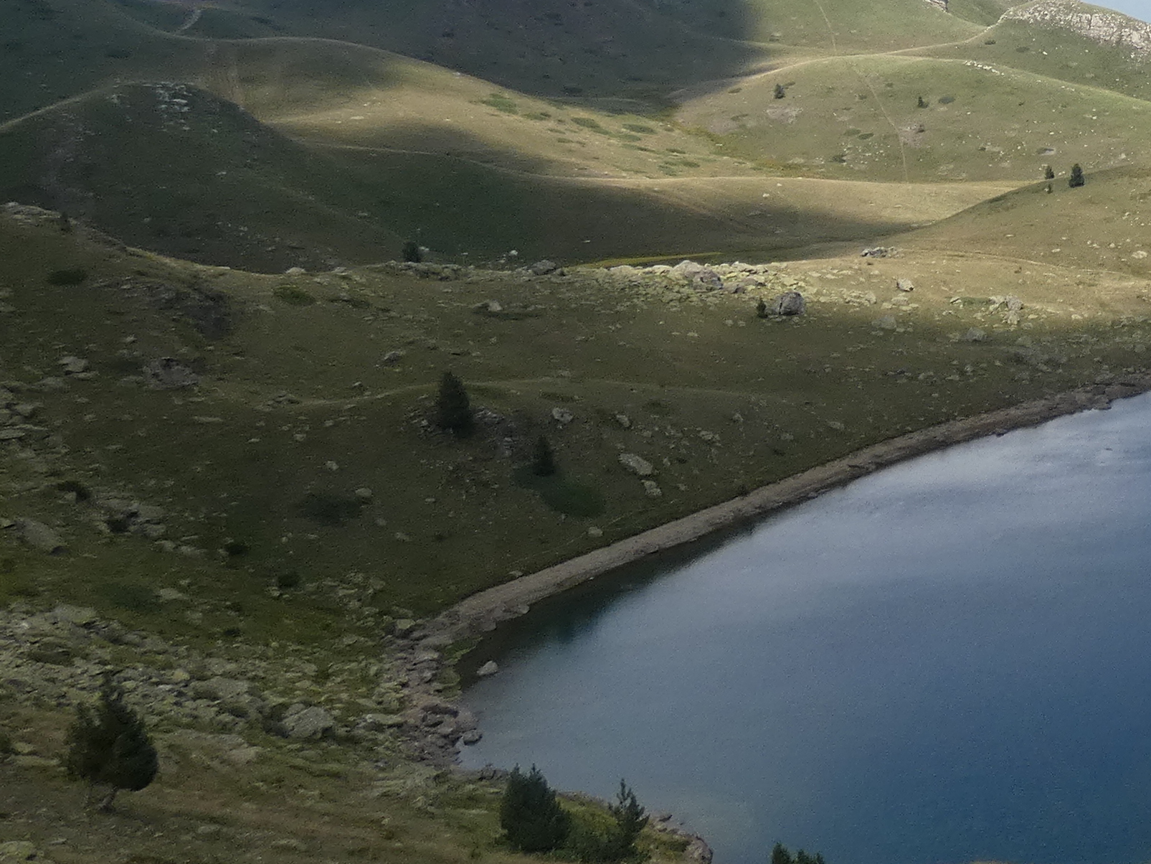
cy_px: 182
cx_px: 1413
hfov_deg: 27.5
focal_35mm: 61
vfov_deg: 23.7
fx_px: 2028
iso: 80
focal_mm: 3.6
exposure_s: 1/1300
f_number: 2.8
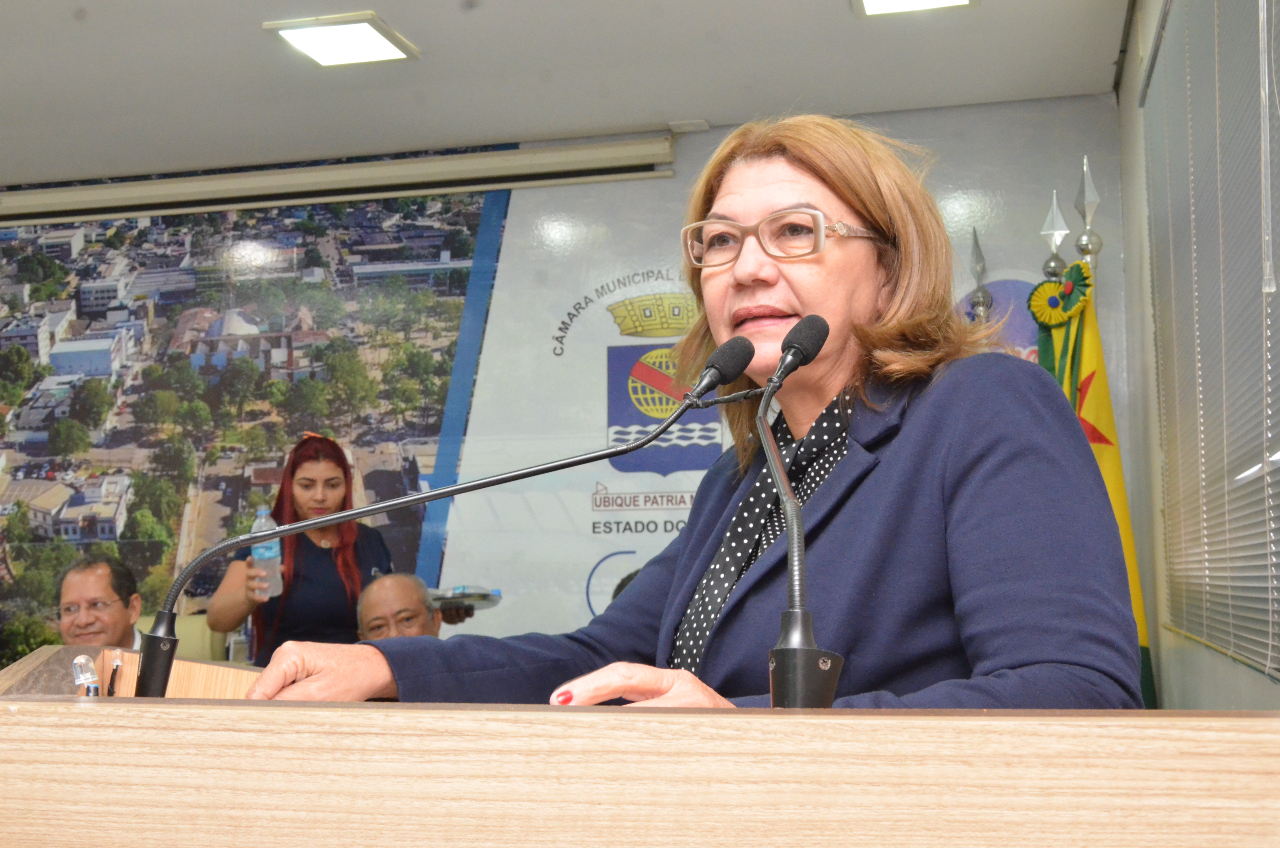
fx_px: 1490
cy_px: 424
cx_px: 640
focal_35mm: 42
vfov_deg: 31.8
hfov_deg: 46.5
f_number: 10
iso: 4000
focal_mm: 28
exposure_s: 1/60
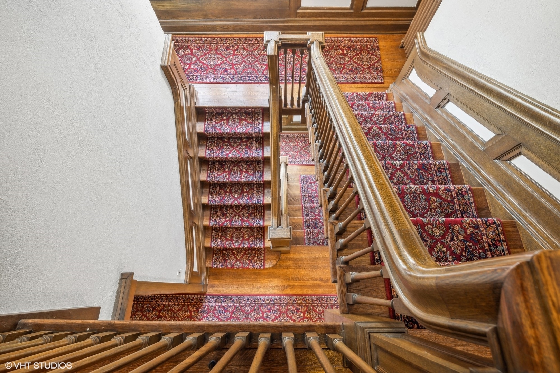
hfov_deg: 90.0
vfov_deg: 67.4
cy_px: 186
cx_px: 280
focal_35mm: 18
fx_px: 280
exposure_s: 1/2.5
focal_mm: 18
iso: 200
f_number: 8
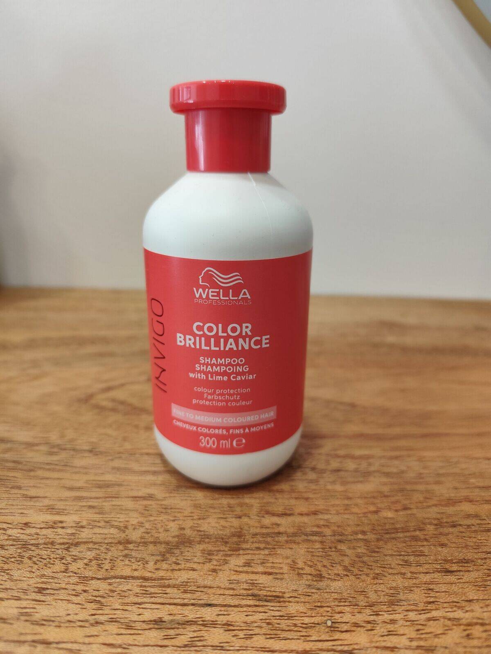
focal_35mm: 23
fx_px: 435
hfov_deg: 58.9
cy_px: 327
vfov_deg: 73.9
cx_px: 246
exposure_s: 1/100
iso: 320
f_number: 1.65
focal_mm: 6.19
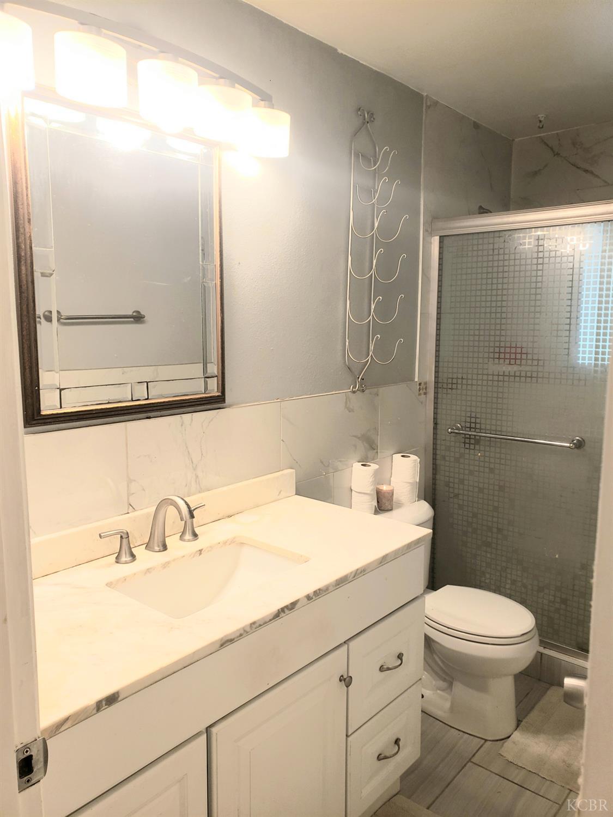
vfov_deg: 67.3
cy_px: 408
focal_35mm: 26
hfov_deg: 53.1
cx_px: 306
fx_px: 614
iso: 64
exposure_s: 1/60
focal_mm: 4.3
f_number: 2.4
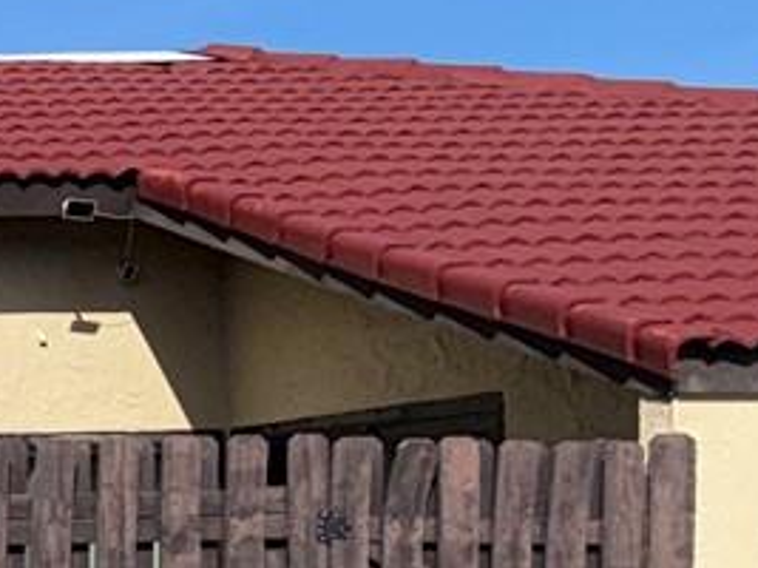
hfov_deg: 10.4
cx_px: -1428
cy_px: 619
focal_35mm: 144
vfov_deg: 10.2
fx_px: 3152
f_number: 1.78
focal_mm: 6.76
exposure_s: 1/9091
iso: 64
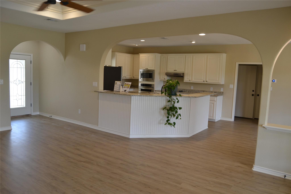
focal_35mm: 27
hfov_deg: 67.4
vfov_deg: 47.9
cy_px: 97
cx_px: 146
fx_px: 218
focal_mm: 18
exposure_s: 1/100
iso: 400
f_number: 5
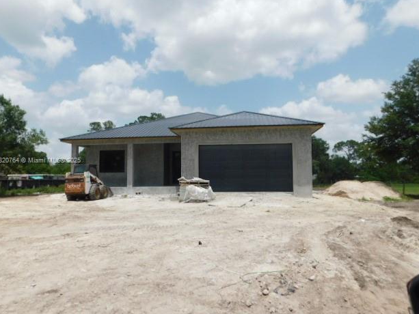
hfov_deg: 71.6
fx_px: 291
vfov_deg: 56.8
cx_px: 205
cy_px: 161
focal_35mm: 24
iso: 125
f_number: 6
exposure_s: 1/800
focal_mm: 4
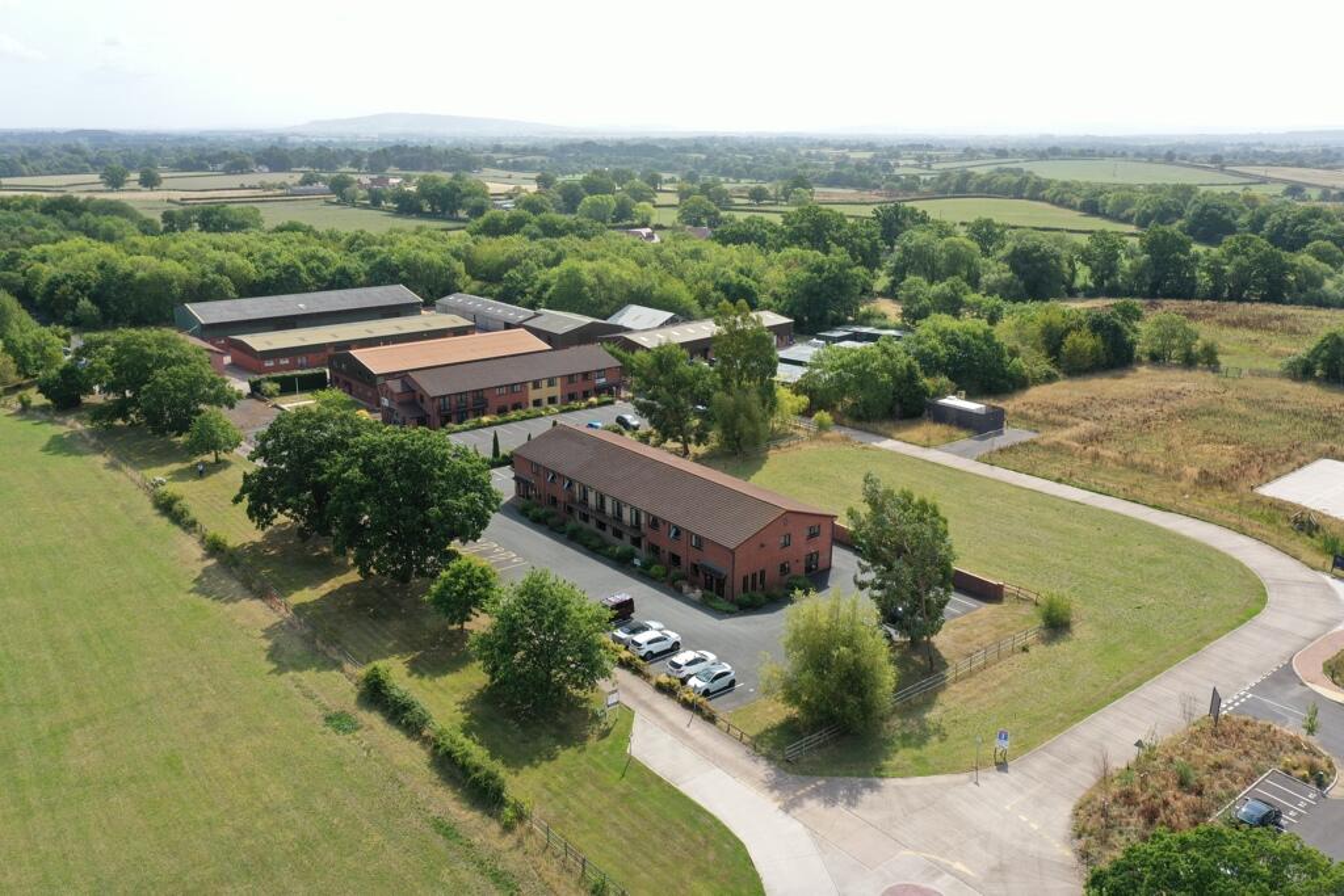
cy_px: 448
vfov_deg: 46.4
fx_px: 1045
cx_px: 672
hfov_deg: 65.5
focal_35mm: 28
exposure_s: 1/320
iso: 100
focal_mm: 10.26
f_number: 5.6
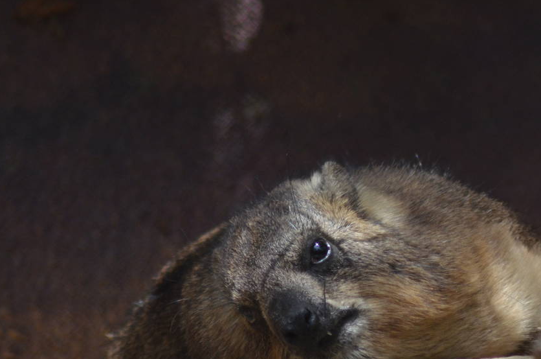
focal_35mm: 804
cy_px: 213
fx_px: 12059
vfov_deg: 1.7
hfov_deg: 2.6
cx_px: 399
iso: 560
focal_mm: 280
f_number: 5.3
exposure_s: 1/1000
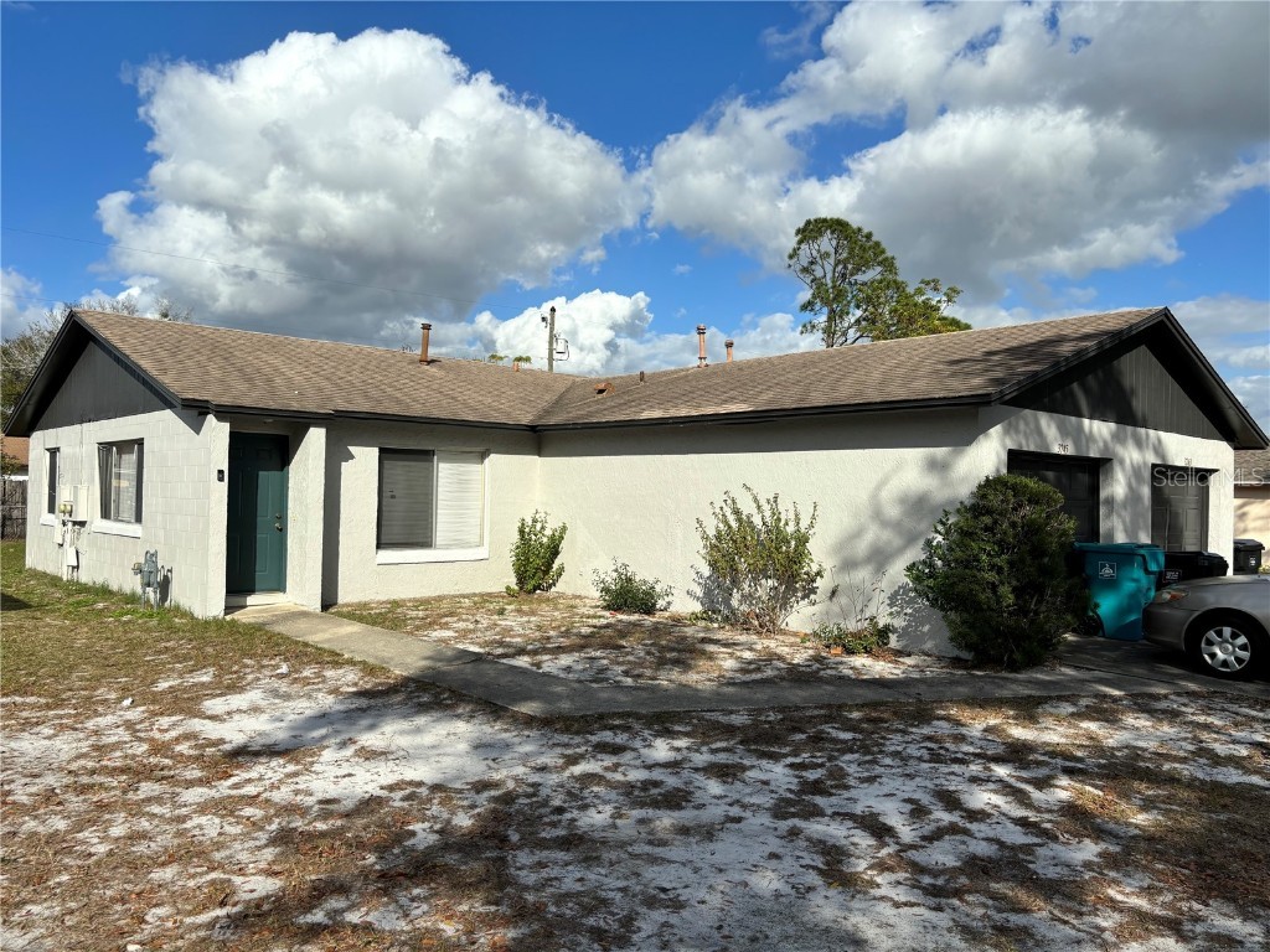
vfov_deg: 53.1
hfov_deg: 67.3
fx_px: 954
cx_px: 635
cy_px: 476
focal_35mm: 26
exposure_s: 1/5952
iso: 50
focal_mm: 5.96
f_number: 1.6
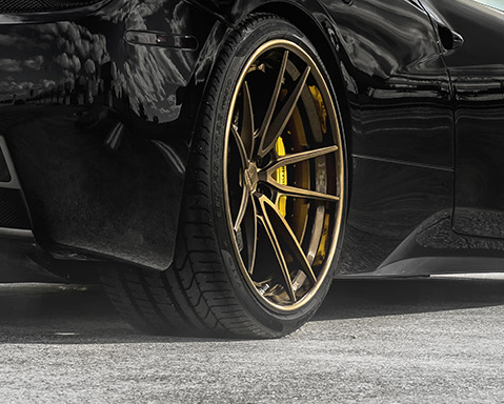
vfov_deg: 6.7
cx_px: 115
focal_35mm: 229
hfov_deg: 8.4
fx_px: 3419
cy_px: -116
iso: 160
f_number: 6.3
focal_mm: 65
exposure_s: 1/160
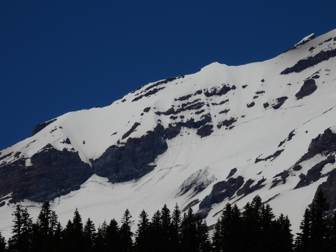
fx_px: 3688
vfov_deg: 3.9
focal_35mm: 380
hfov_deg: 5.2
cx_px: 168
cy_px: 126
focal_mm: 67.8
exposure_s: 1/1600
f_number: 8
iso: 100
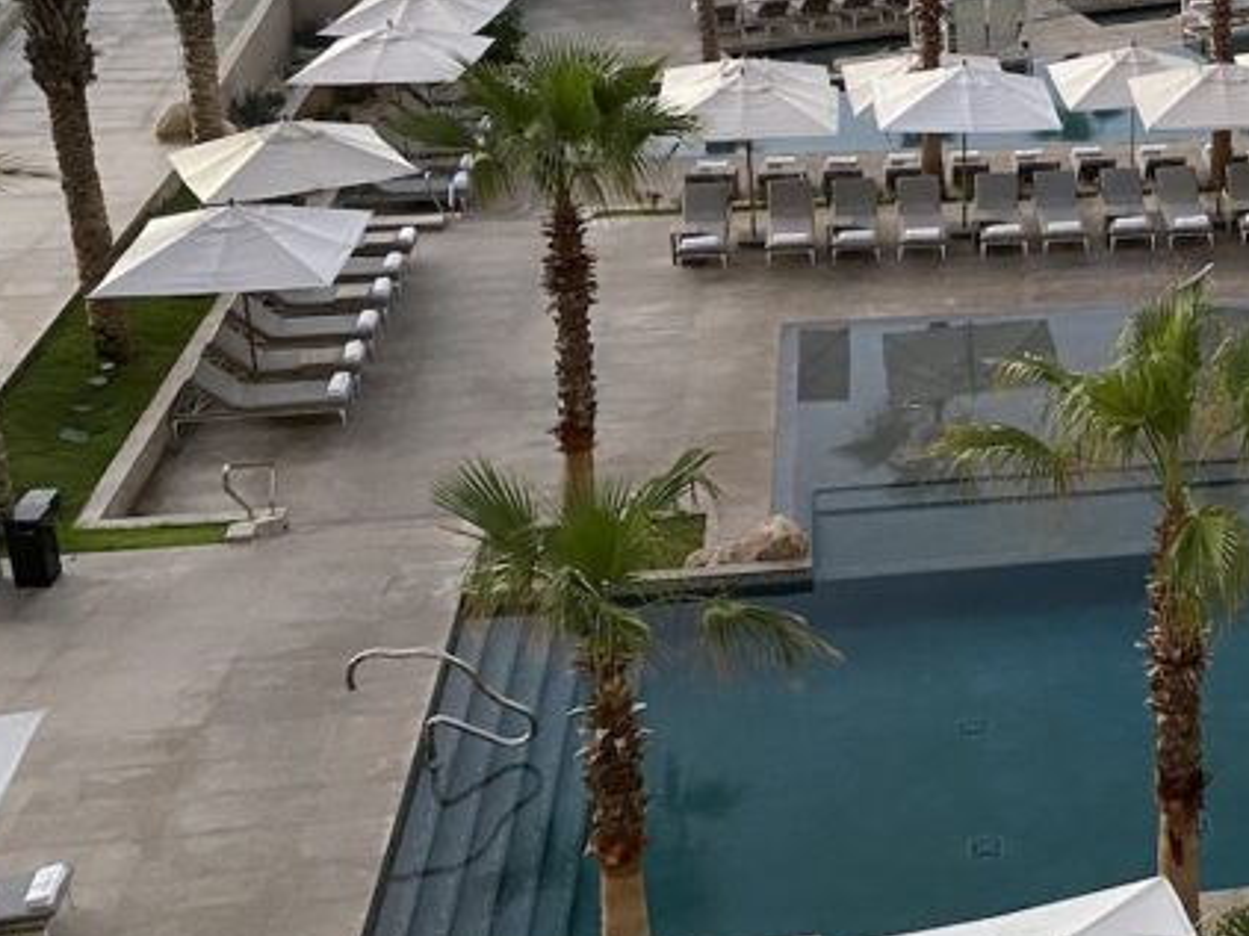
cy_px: 221
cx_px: 1379
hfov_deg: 28.0
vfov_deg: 23.0
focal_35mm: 63
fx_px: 2272
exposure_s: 1/40
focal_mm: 4.25
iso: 400
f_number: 1.8
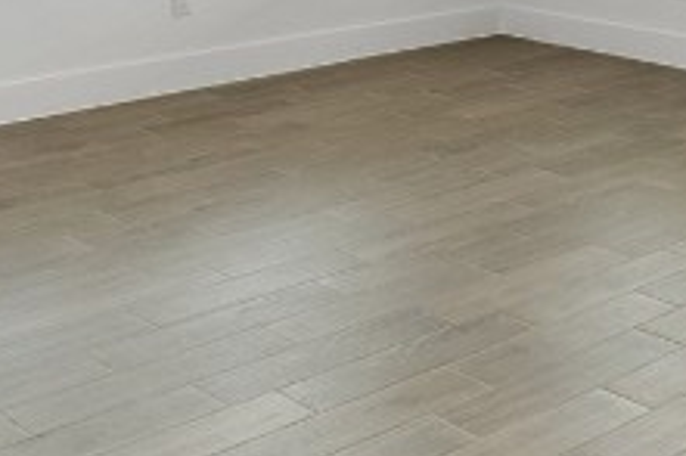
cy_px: -257
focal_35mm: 73
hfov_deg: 26.8
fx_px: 1390
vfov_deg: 16.7
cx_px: 608
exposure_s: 1/30
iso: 320
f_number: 9
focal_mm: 14
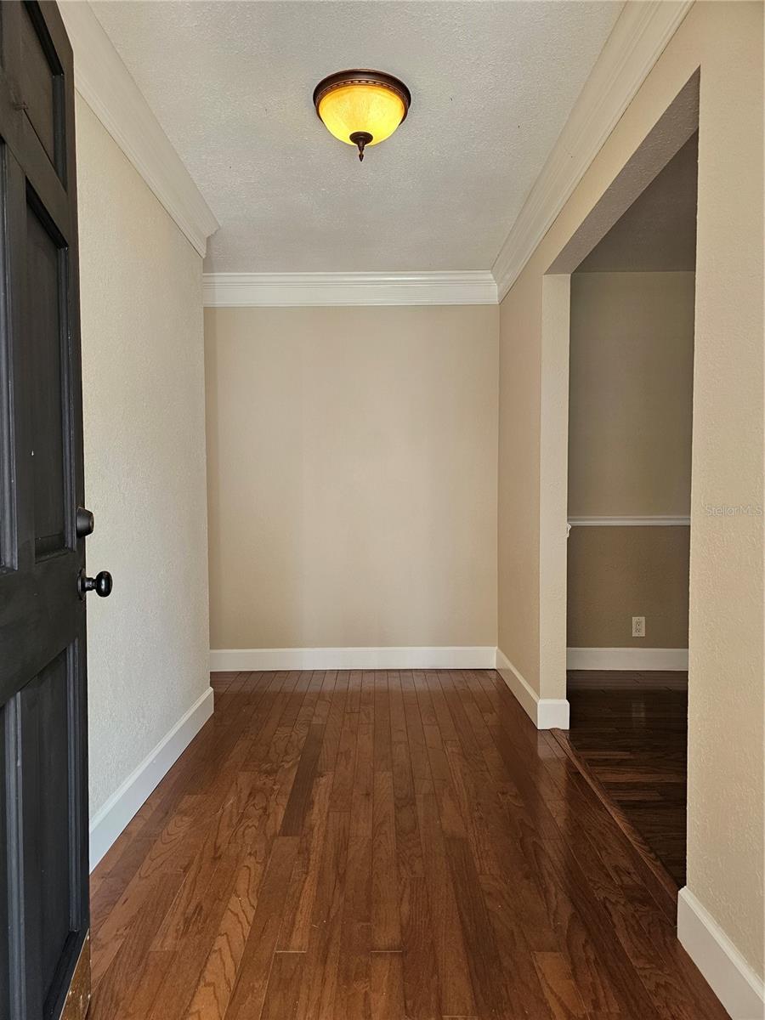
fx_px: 678
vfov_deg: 73.9
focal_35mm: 23
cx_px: 382
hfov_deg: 58.9
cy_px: 510
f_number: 1.7
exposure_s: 1/207
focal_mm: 6.3
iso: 160
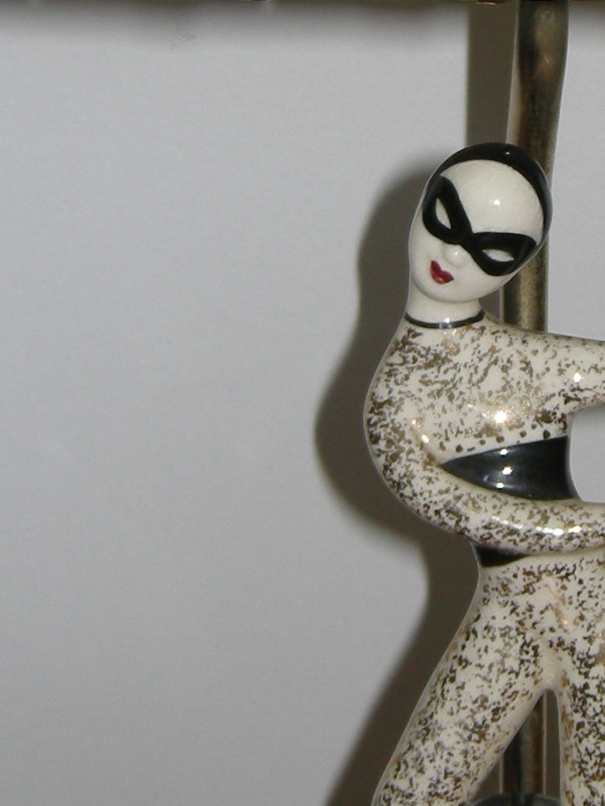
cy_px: 279
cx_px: 512
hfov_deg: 10.9
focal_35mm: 135
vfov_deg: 14.6
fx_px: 3145
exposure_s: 1/30
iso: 64
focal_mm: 7.5
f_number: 2.7
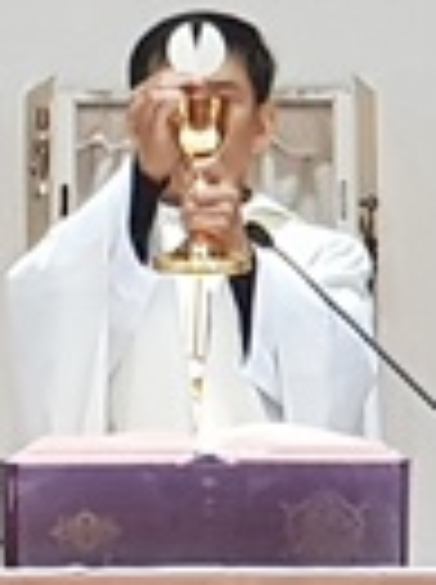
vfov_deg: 6.6
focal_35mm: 301
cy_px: 394
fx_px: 5072
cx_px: -301
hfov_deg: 4.9
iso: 160
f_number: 2.4
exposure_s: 1/30
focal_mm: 6
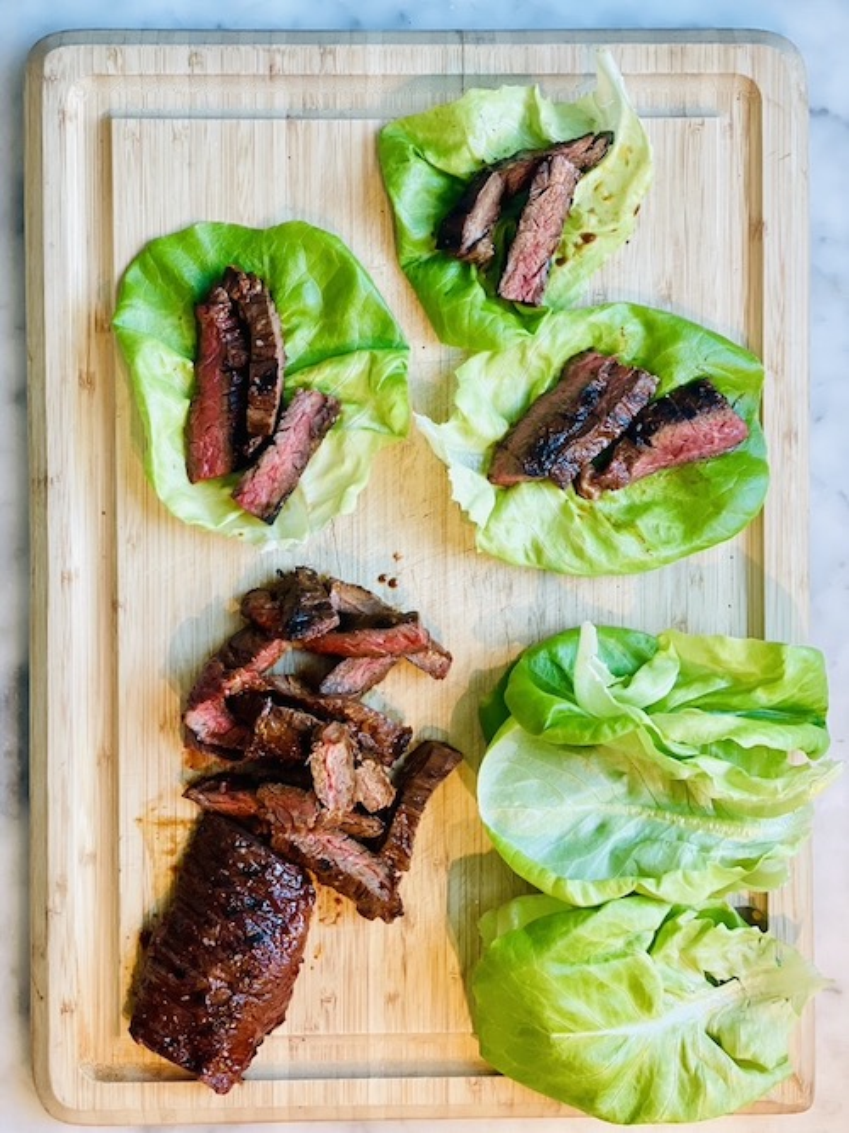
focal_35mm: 52
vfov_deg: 36.8
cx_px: 424
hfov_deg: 28.0
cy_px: 566
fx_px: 1701
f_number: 2
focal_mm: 6
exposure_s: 1/60
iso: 200
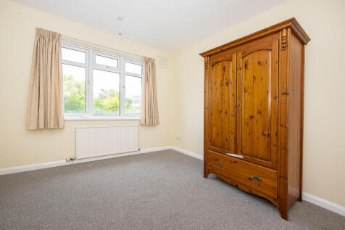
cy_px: 115
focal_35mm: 14
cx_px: 172
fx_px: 134
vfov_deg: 81.2
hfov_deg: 104.3
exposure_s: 1/200
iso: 320
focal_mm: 14
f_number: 5.6
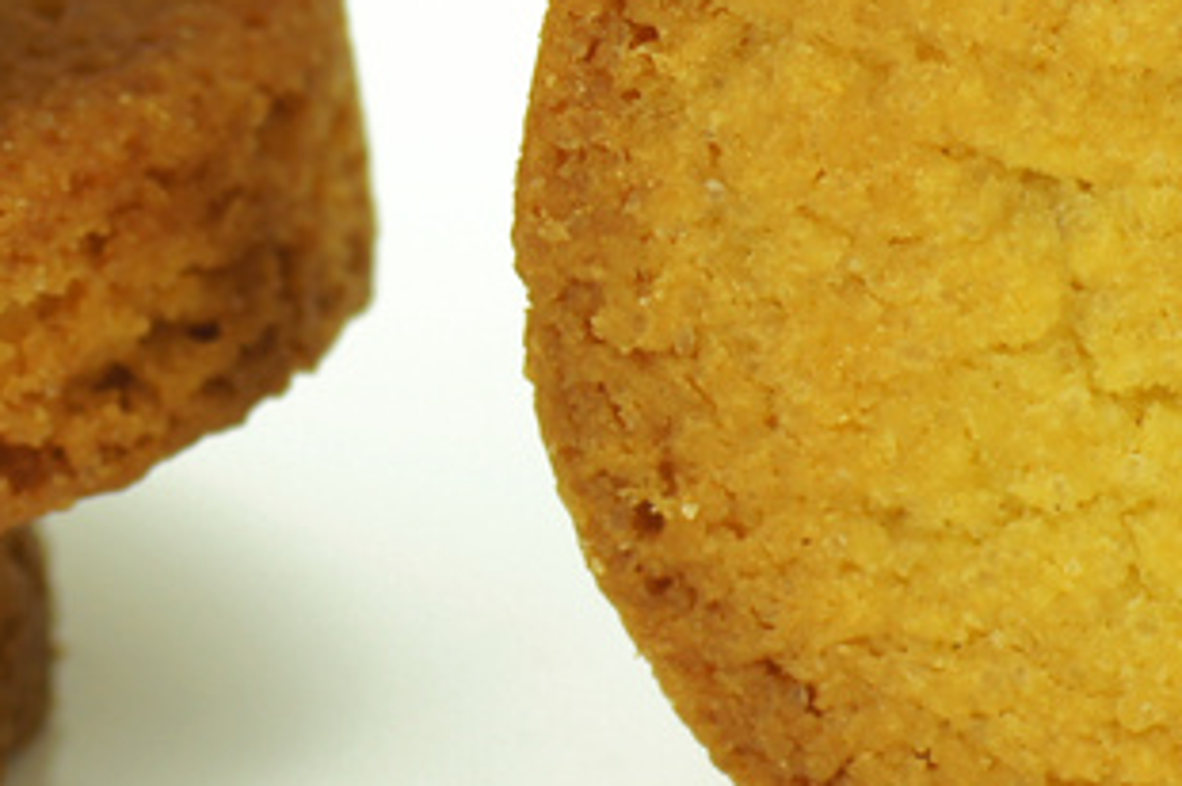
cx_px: 259
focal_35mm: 534
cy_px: 69
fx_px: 17514
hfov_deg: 3.9
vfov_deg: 2.6
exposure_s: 1/80
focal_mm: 90
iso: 100
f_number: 5.6
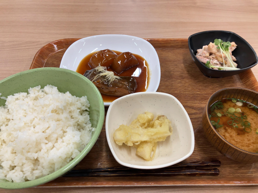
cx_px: 129
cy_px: 96
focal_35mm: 28
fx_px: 209
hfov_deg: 63.4
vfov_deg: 49.7
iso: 40
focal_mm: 3.99
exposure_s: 1/60
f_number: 1.8
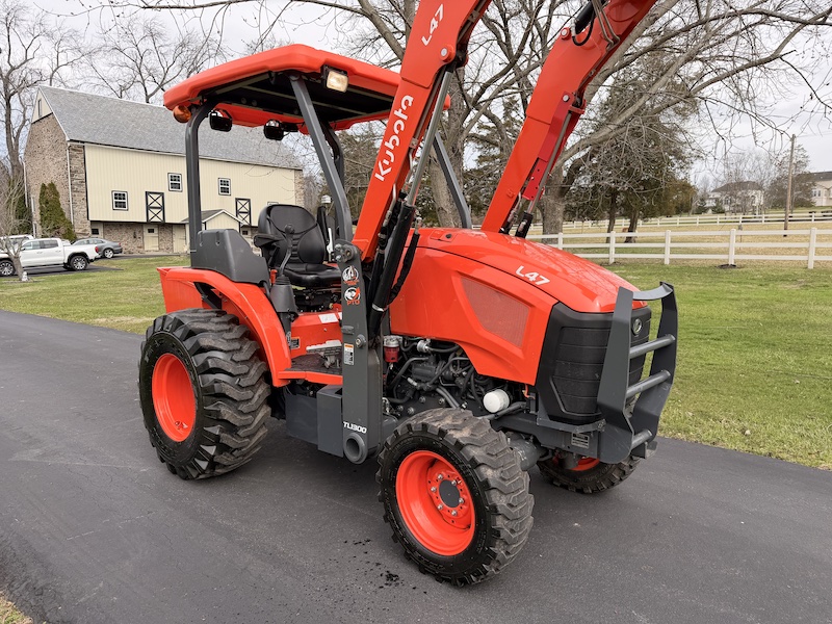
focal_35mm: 24
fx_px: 577
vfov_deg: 56.8
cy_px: 312
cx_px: 416
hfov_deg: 71.6
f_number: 1.78
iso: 80
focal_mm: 6.76
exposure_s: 1/2370
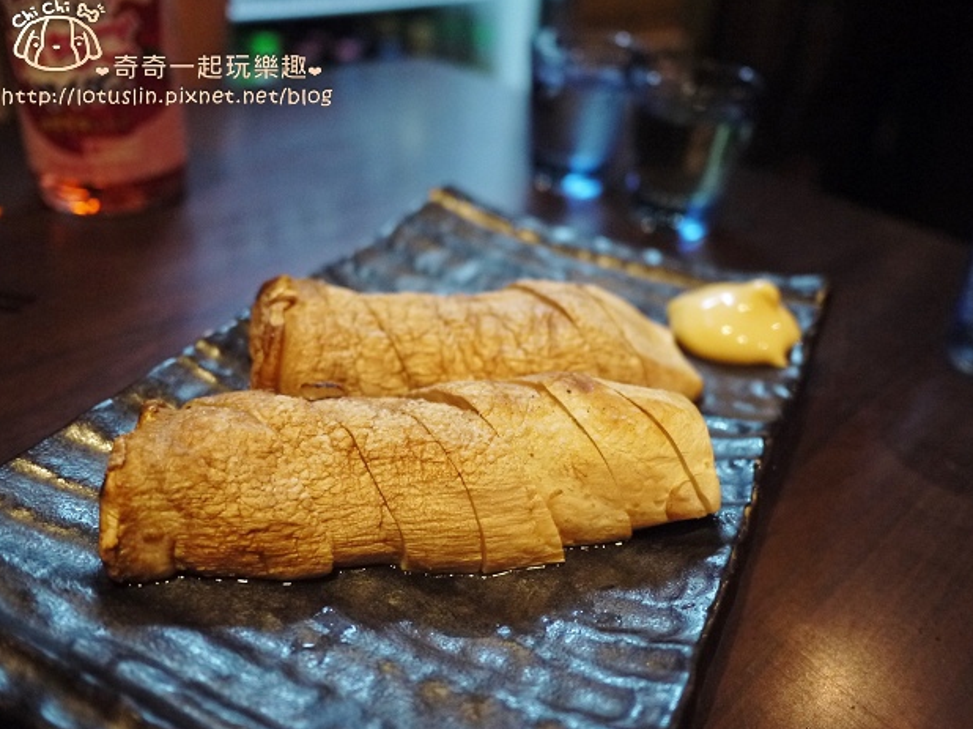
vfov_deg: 48.2
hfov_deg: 61.7
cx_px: 490
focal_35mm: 29
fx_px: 815
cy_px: 359
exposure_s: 1/20
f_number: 2.5
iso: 800
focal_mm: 14
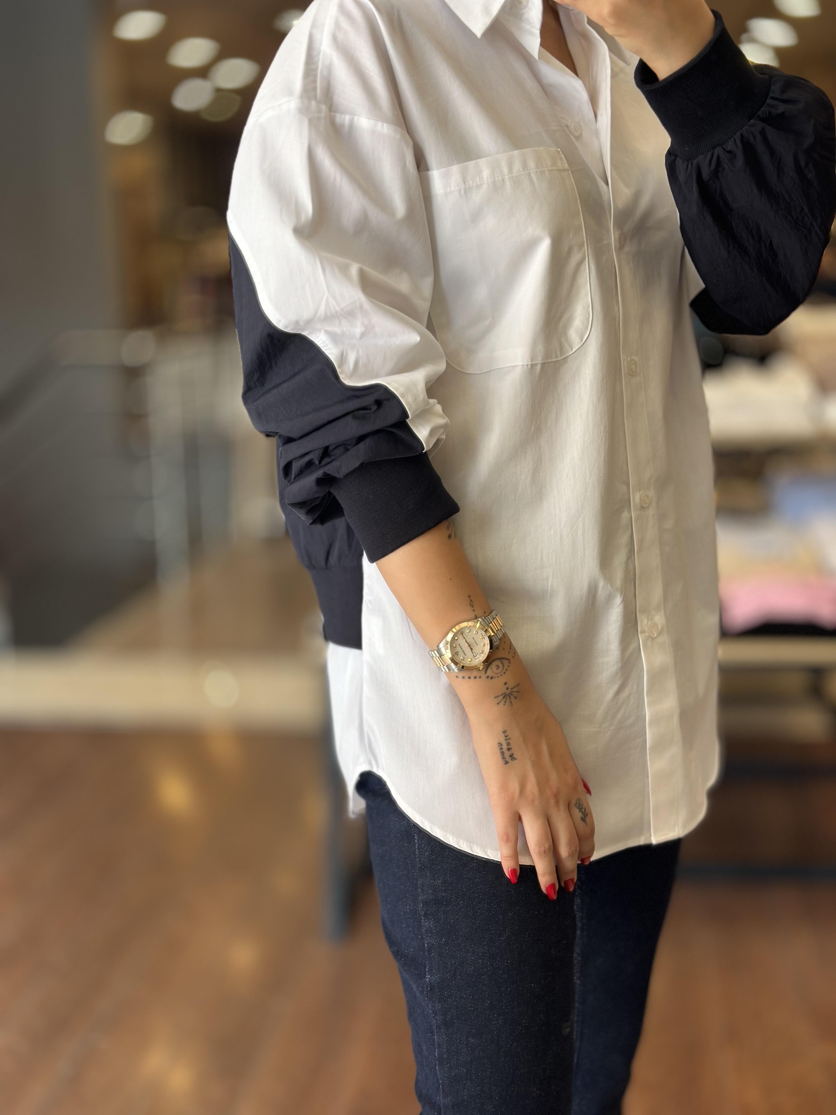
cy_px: 558
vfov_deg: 39.7
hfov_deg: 30.3
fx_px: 1546
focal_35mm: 48
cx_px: 418
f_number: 1.78
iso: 125
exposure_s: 1/158
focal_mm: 6.86
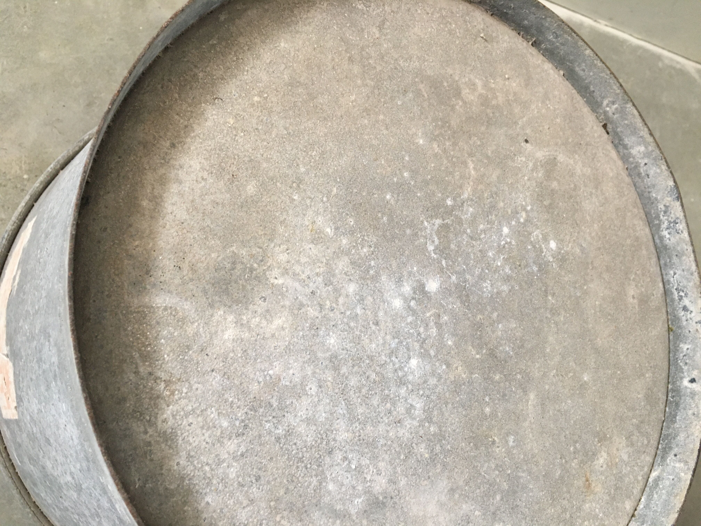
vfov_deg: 48.2
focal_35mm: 29
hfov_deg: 61.7
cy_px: 263
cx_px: 350
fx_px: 587
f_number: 2.2
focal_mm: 4.15
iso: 160
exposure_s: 1/33
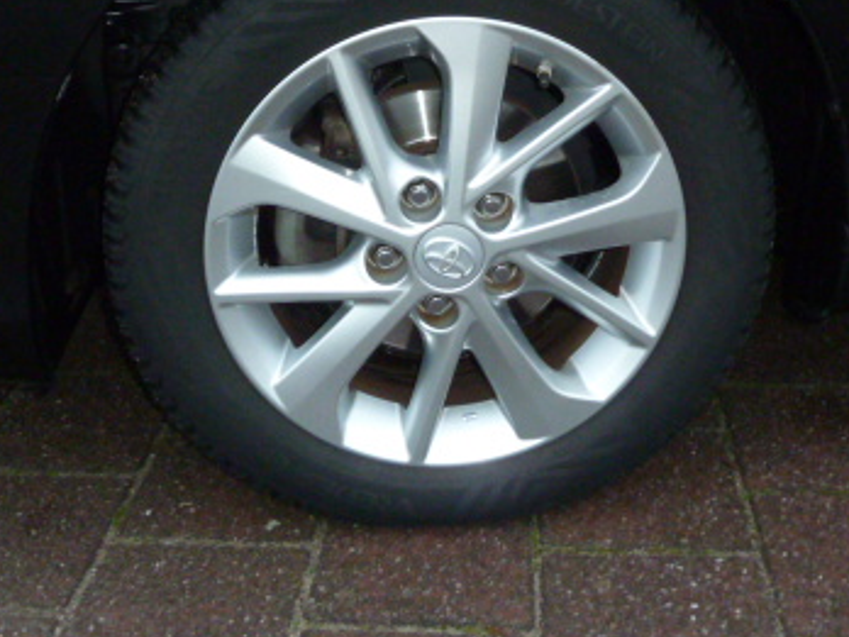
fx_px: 1128
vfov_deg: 30.2
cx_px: 432
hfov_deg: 41.2
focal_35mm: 46
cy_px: 66
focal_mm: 4.1
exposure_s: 1/30
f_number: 3.3
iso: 400
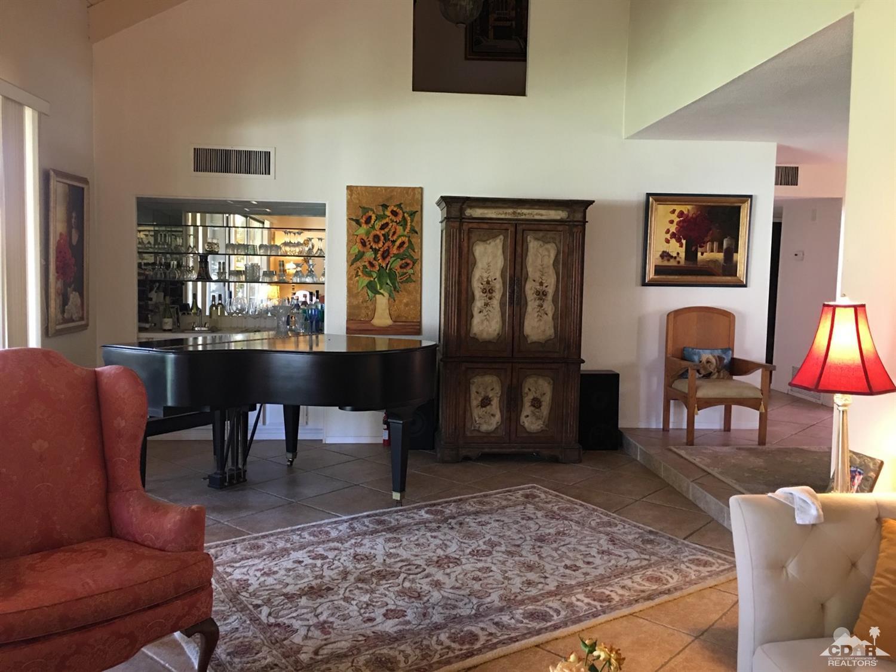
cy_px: 336
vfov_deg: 48.2
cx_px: 448
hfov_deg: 61.7
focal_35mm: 29
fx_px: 750
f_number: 2.2
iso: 100
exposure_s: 1/15
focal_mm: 4.15
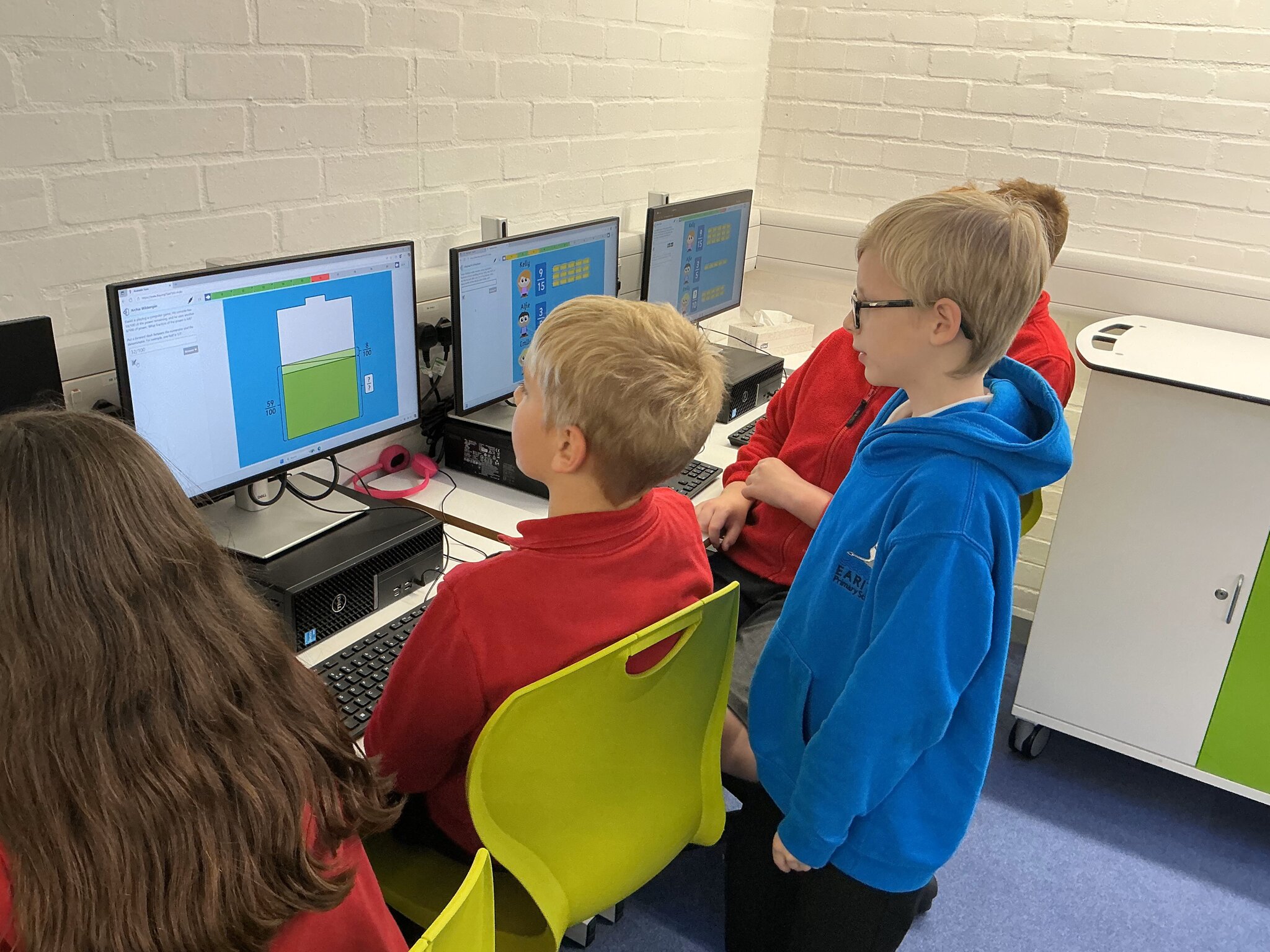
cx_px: 635
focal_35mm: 29
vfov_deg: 48.2
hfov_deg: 61.7
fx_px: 1064
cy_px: 476
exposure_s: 1/50
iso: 80
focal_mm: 3
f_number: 1.8
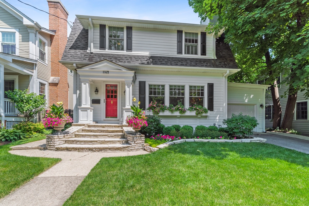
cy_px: 103
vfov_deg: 77.4
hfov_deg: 100.4
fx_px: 129
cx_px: 154
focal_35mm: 15
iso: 200
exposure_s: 1/160
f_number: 10
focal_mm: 15
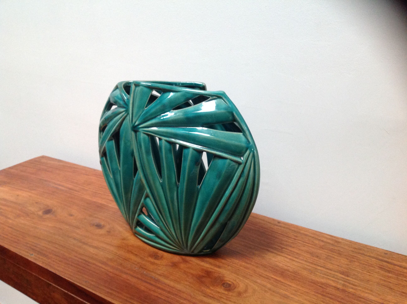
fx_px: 411
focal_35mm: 35
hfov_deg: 52.7
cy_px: 152
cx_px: 204
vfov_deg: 40.6
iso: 250
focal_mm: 4.28
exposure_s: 1/15
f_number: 2.4
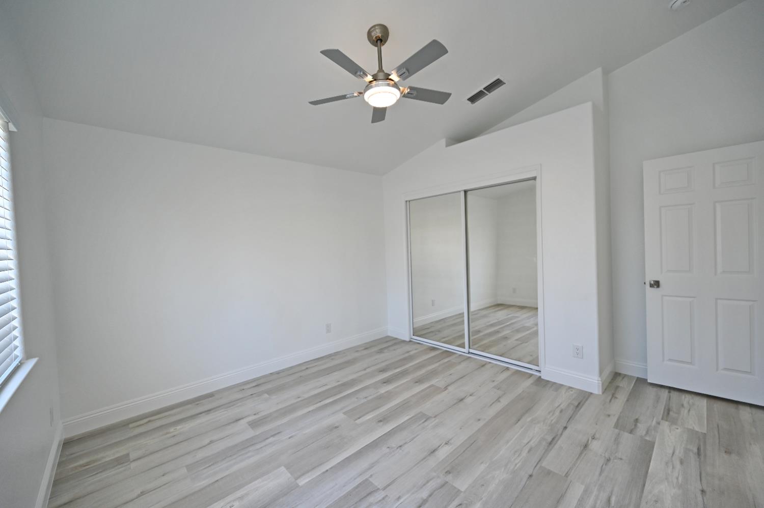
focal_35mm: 14
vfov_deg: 81.1
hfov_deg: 104.3
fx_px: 297
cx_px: 382
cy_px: 254
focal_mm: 14
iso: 280
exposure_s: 1/60
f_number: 4
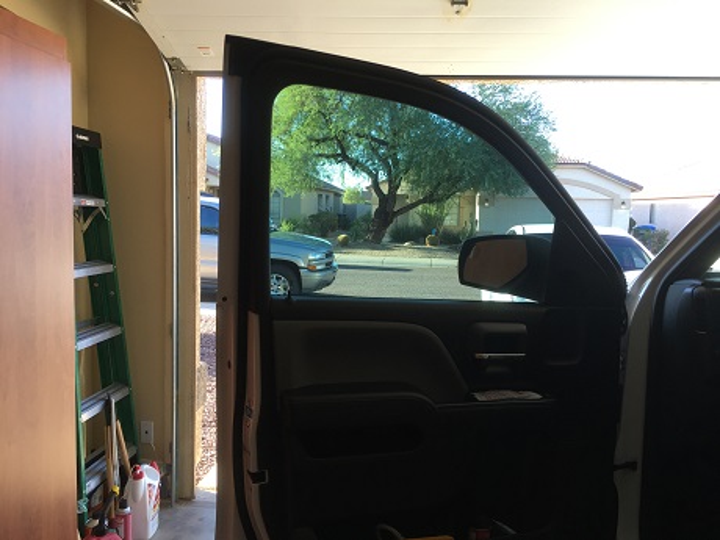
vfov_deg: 48.2
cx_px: 360
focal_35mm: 29
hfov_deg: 61.7
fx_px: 603
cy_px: 270
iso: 40
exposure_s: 1/120
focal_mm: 4.15
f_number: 2.2
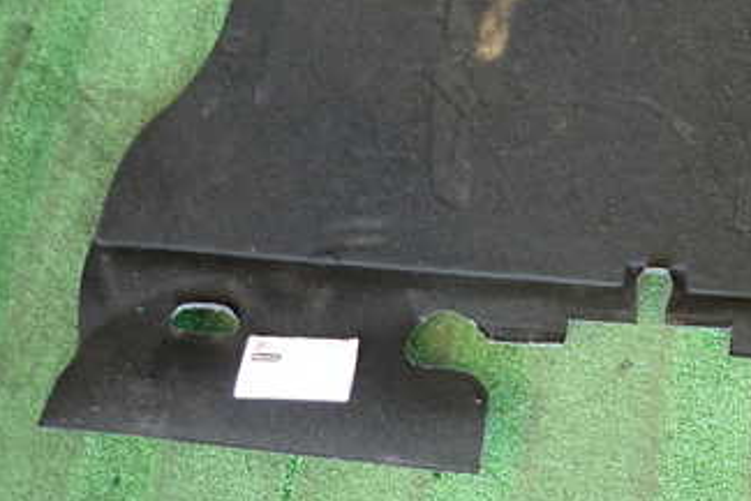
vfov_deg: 27.9
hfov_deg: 38.1
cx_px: 686
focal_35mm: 48
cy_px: 162
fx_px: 1002
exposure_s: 1/30
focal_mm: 4.5
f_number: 2
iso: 320
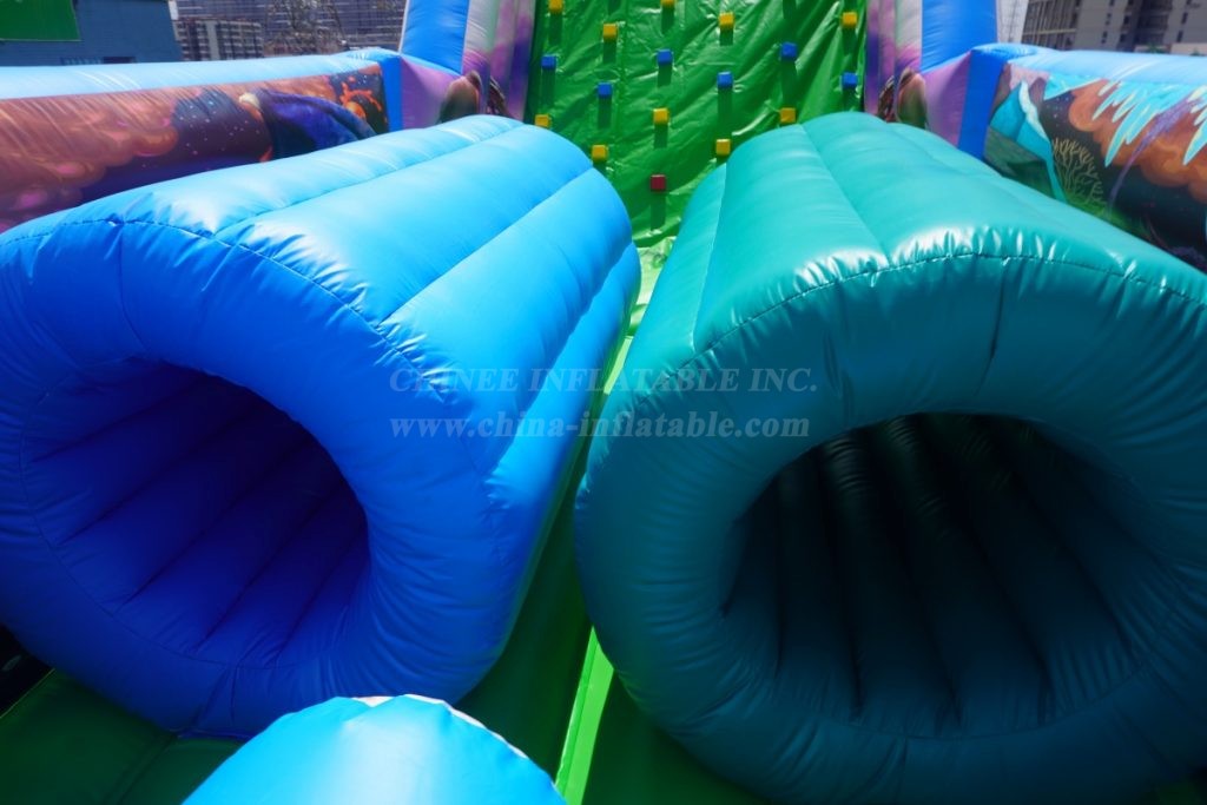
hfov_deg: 73.7
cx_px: 604
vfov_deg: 53.1
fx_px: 805
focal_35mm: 24
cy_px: 402
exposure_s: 1/200
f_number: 10
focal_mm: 16
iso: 100
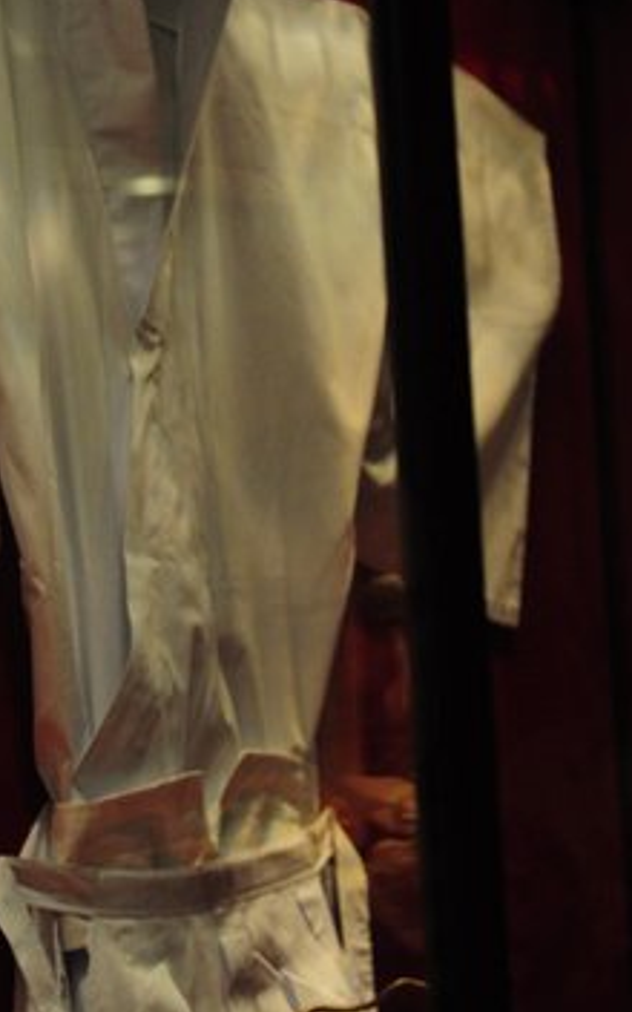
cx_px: 78
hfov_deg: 10.0
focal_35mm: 130
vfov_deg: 16.1
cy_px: 523
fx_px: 3583
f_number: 2.5
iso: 800
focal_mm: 50
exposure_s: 1/125
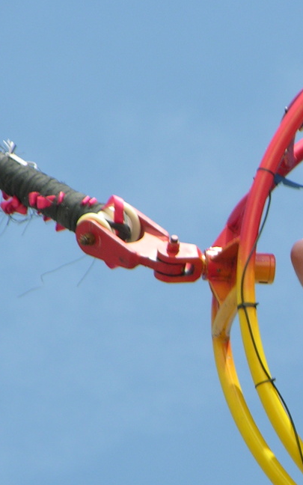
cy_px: 350
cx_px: 405
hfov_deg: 1.8
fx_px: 9632
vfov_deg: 2.9
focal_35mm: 729
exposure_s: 1/240
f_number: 4.7
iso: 50
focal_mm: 71.2
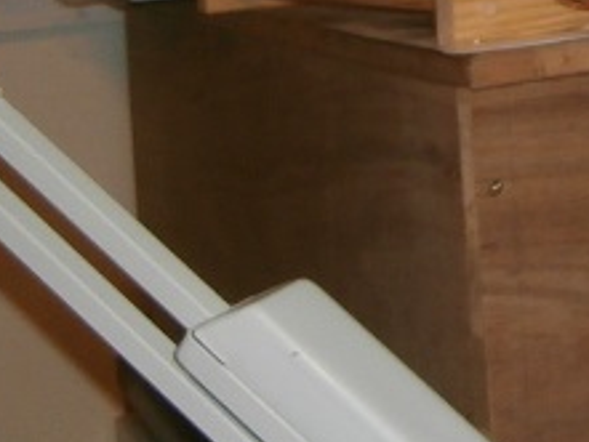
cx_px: 816
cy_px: -173
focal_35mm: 87
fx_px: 1481
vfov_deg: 15.9
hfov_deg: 20.1
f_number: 3
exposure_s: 1/30
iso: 200
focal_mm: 4.2
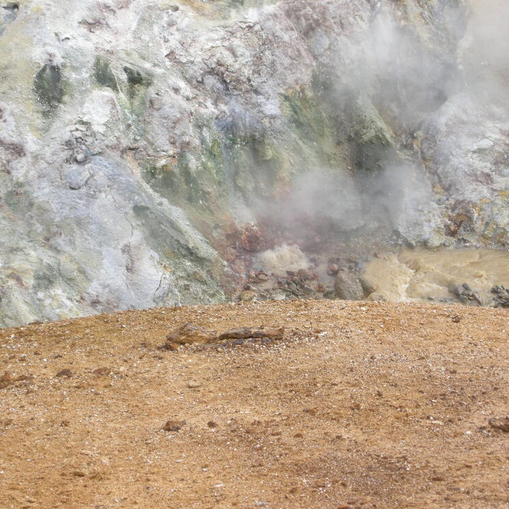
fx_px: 2495
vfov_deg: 11.6
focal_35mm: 150
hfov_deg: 11.6
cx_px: 262
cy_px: 252
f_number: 5.3
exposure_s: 1/175
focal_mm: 26.3
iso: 100
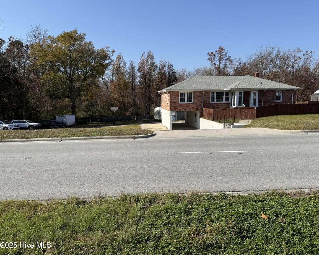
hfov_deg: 65.9
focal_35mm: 26
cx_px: 171
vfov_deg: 54.9
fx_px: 246
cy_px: 125
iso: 80
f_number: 1.78
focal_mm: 6.76
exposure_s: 1/4975
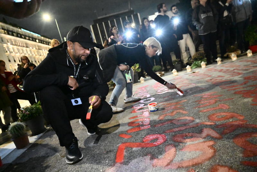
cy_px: 86
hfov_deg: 73.7
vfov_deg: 53.2
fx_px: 171
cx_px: 128
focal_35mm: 24
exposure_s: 1/80
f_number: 4
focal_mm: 24
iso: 32000
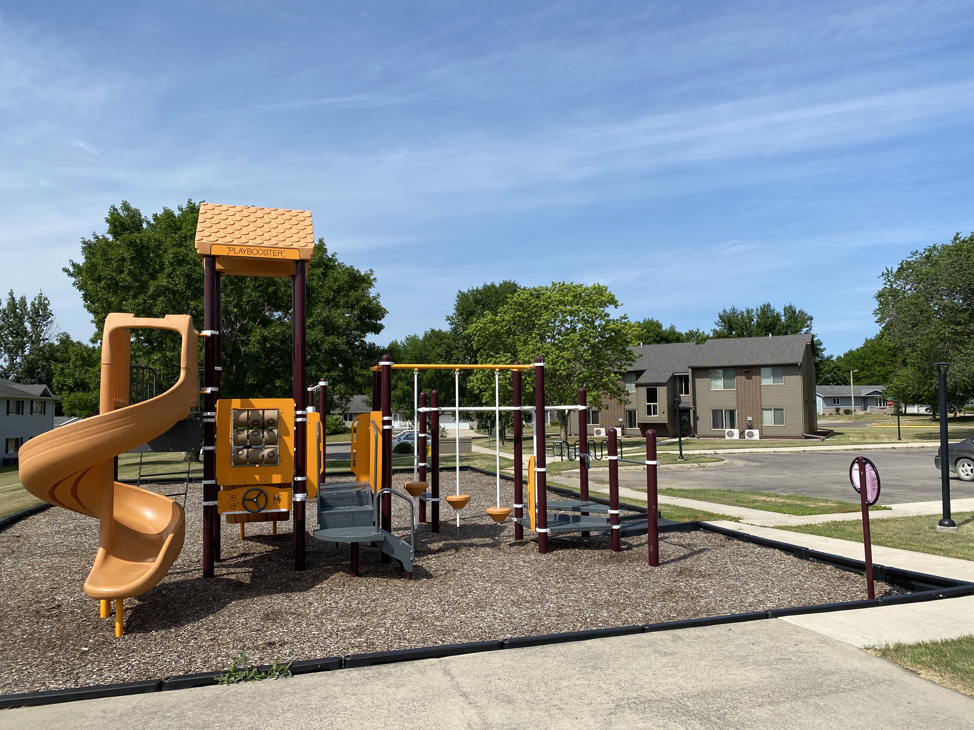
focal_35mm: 26
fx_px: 732
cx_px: 487
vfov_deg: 53.1
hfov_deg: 67.3
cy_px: 365
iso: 32
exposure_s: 1/3205
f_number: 1.8
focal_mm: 4.25
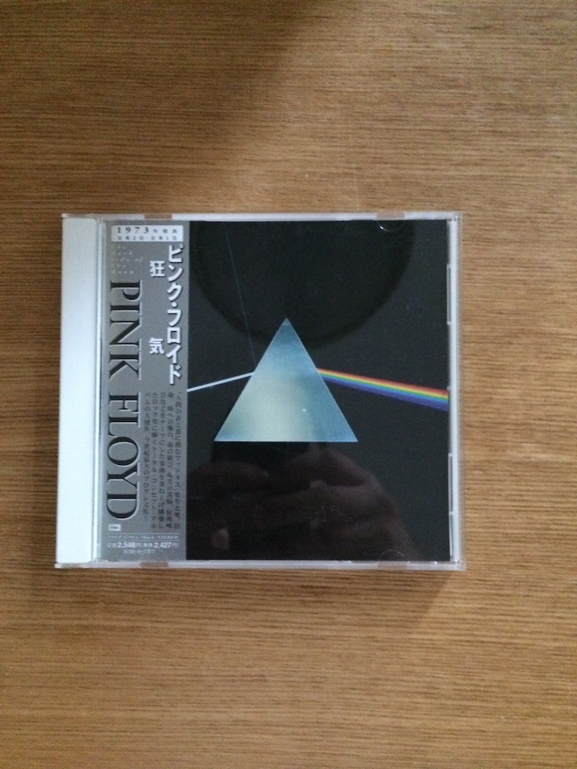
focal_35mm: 30
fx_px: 667
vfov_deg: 60.0
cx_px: 288
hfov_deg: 46.8
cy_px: 384
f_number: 2.2
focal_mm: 4.12
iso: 800
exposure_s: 1/15
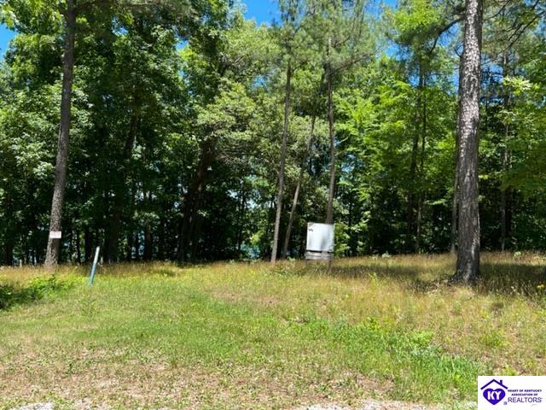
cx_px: 273
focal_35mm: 26
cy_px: 205
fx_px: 410
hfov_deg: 67.3
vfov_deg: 53.1
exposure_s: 1/1135
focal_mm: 5.7
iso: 50
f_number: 1.5
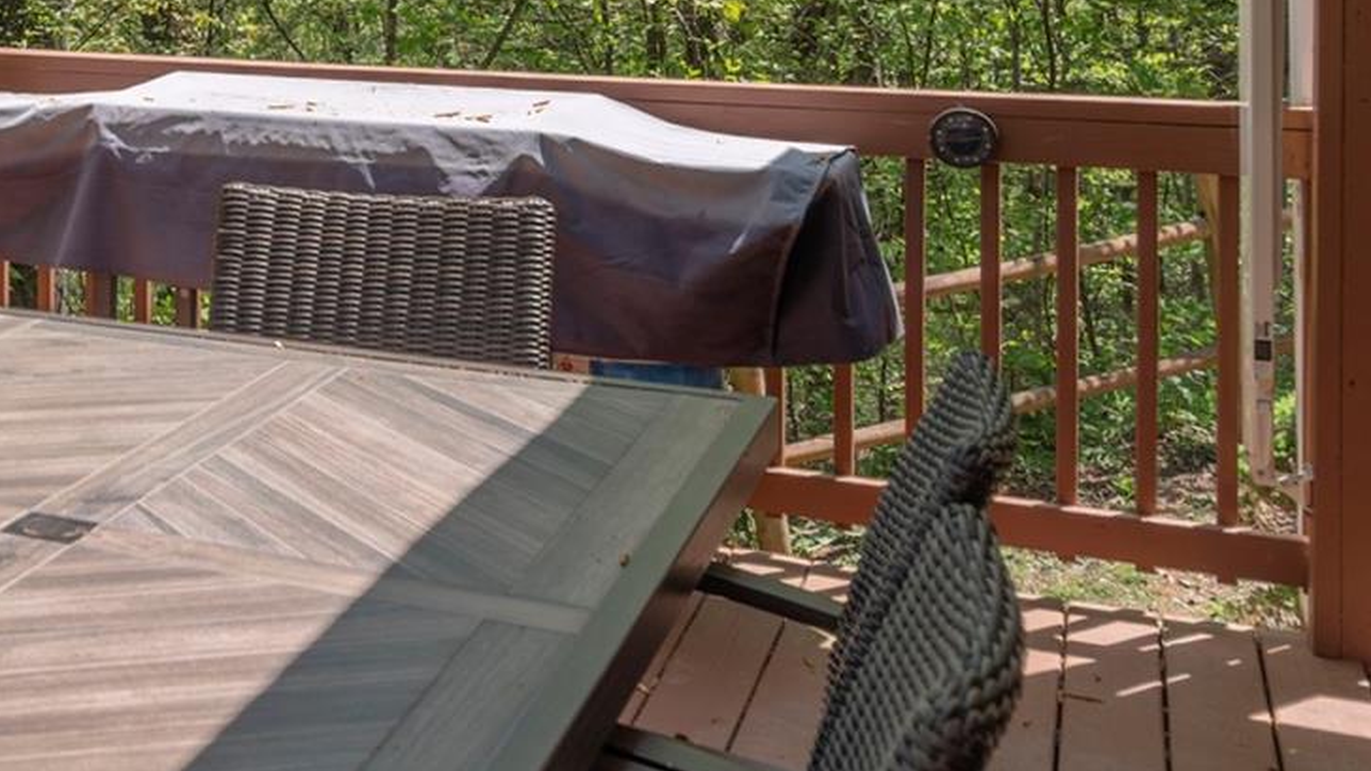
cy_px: -77
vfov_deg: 19.5
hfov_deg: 30.4
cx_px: -256
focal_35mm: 59
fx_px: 2145
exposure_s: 1/1600
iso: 320
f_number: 7.1
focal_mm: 20
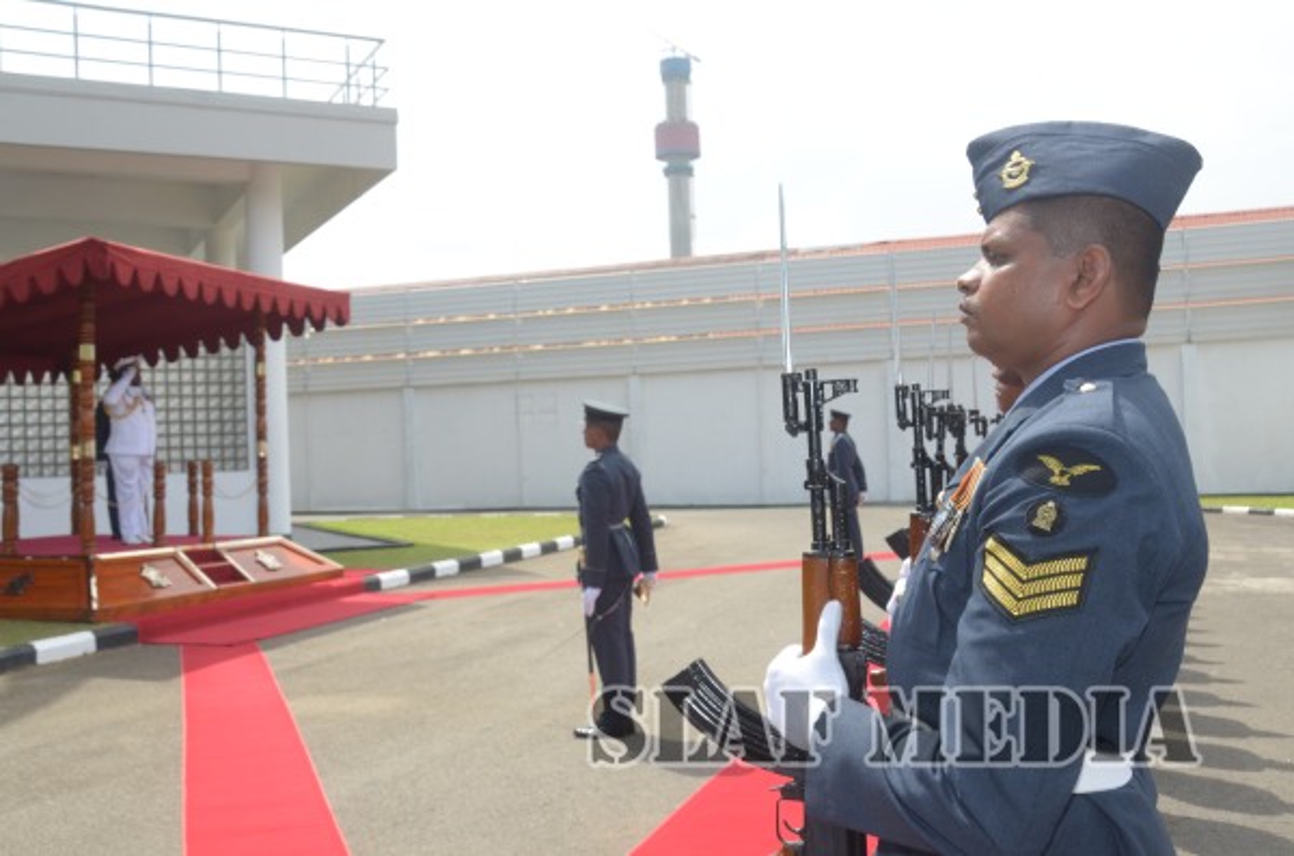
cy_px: 428
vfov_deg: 36.7
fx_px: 1291
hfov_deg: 53.2
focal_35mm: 36
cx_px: 647
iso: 160
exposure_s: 1/200
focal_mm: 24
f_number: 8
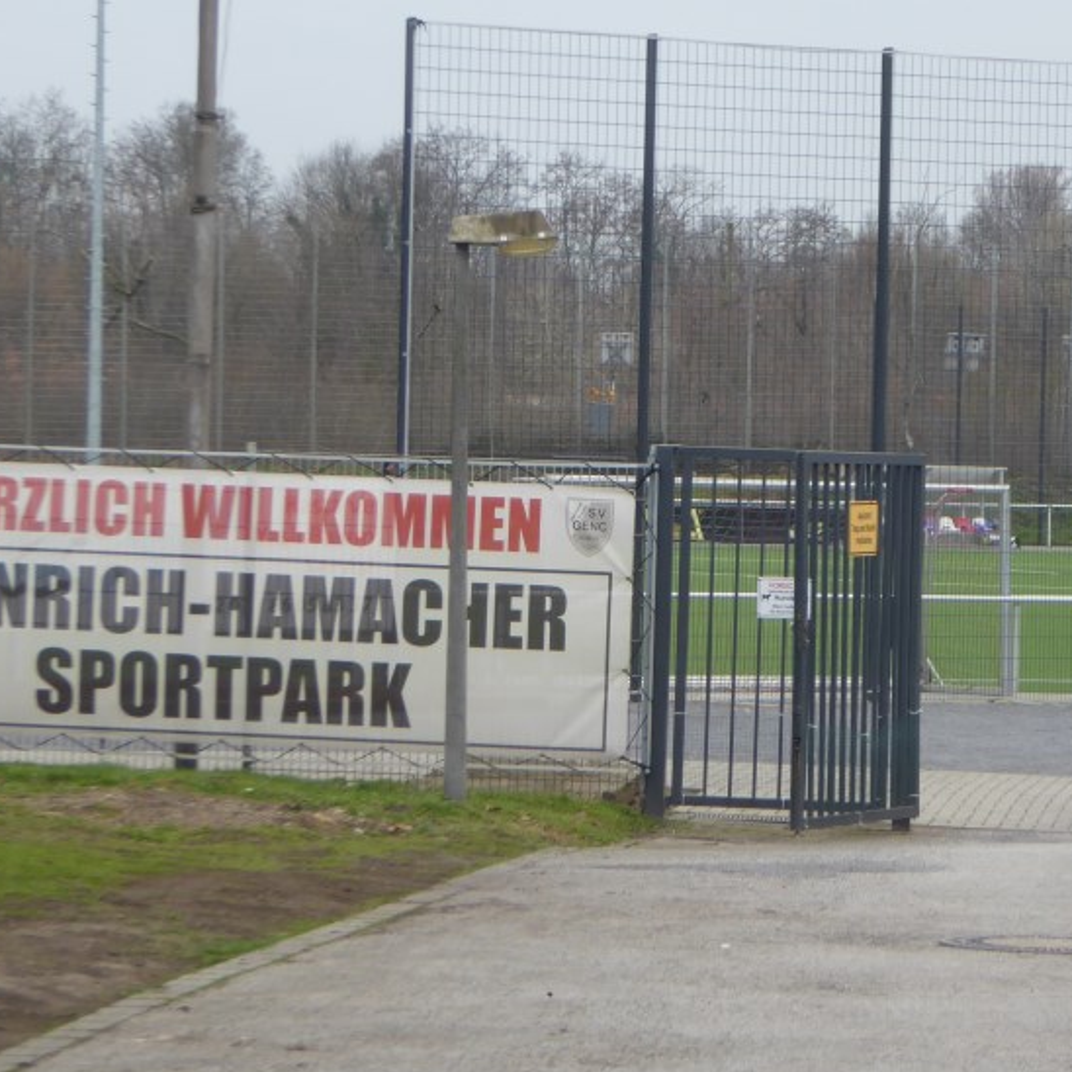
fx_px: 5536
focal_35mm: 158
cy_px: 417
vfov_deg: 11.1
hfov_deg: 11.1
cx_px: 702
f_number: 5
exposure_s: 1/60
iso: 80
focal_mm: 17.5
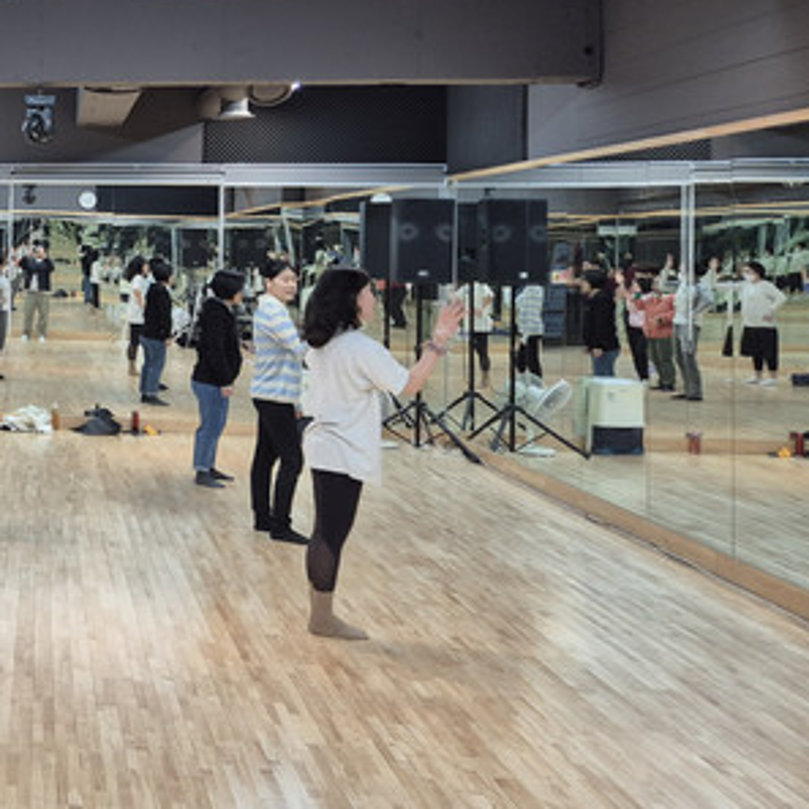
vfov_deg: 32.3
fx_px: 1375
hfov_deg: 27.9
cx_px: -207
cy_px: 218
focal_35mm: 52
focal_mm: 5.4
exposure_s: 1/120
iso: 100
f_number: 1.8
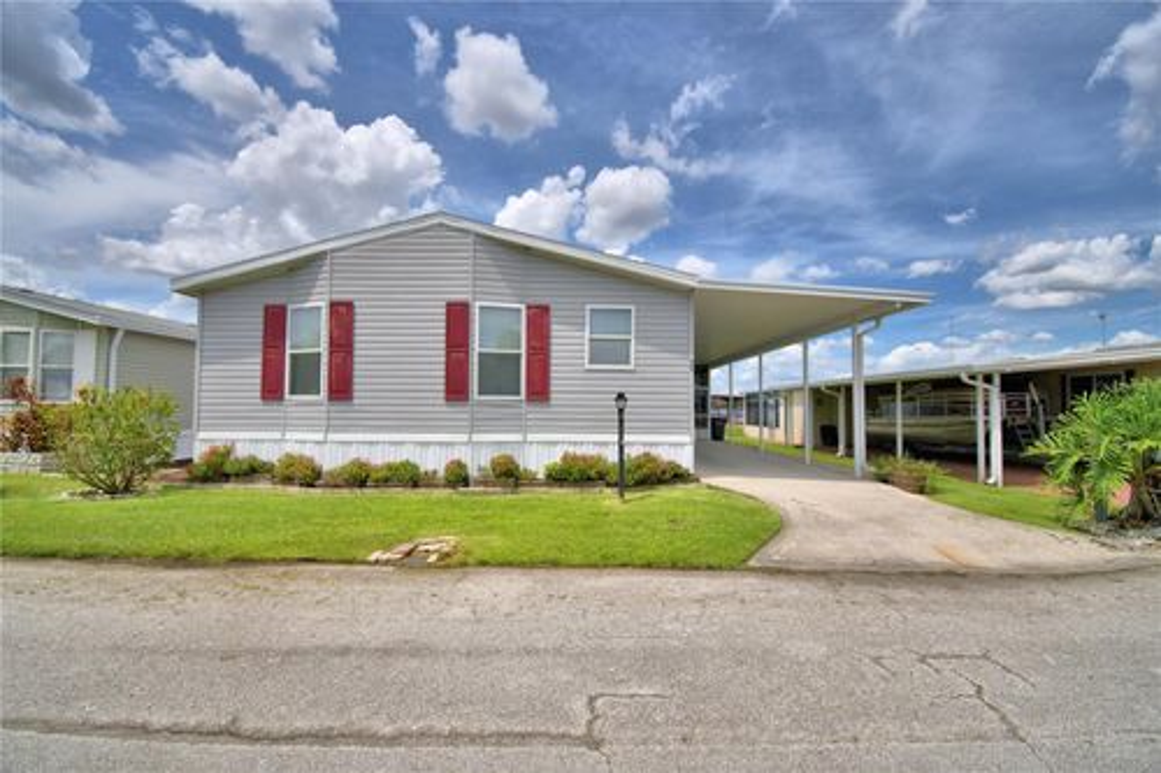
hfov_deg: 100.4
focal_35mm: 15
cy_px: 386
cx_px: 580
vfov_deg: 77.3
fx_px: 484
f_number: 4.5
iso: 100
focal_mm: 10
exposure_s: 1/2000
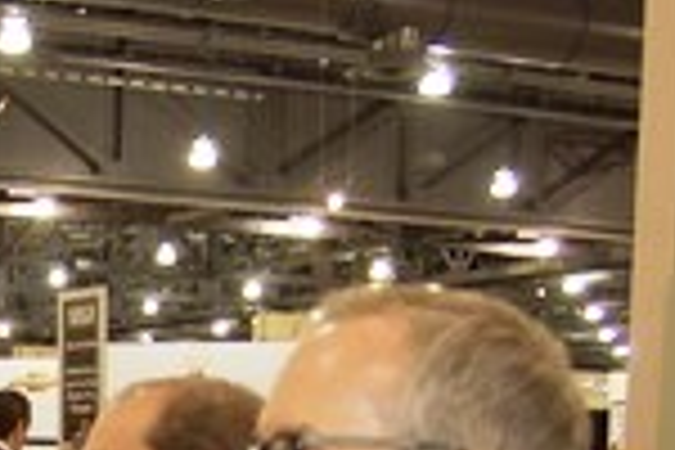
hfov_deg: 20.9
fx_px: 1687
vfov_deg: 14.4
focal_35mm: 90
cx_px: -158
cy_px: 626
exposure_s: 1/60
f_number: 3.5
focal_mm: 18
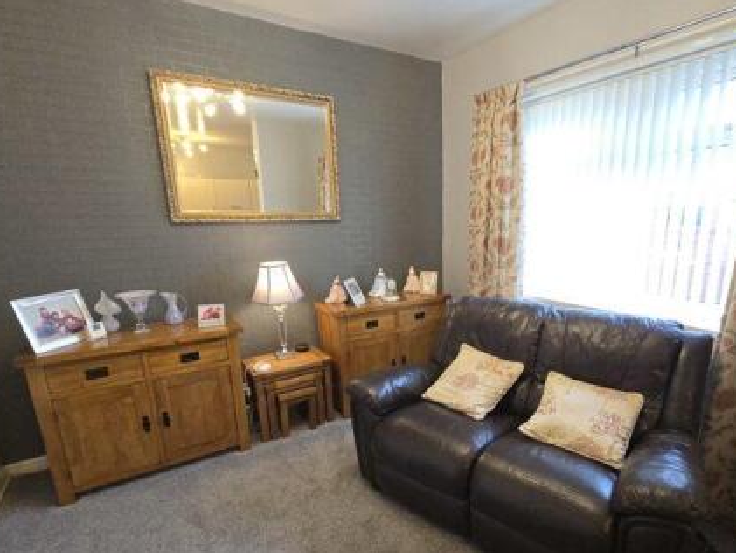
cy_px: 321
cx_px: 431
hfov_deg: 86.9
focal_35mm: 18
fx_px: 383
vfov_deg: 71.1
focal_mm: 2.2
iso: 250
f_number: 2.2
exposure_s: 1/50
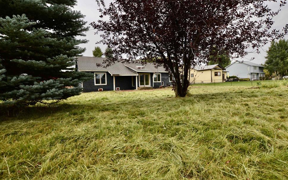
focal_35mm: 16
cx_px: 147
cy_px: 90
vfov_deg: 71.3
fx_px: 126
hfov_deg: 97.8
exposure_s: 1/125
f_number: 5.6
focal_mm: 10
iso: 100
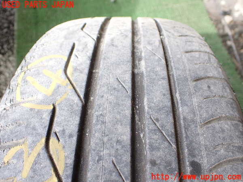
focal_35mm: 30
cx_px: 122
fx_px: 211
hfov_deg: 60.0
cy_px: 91
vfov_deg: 46.8
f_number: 2.3
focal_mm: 5.4
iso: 100
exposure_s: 1/125
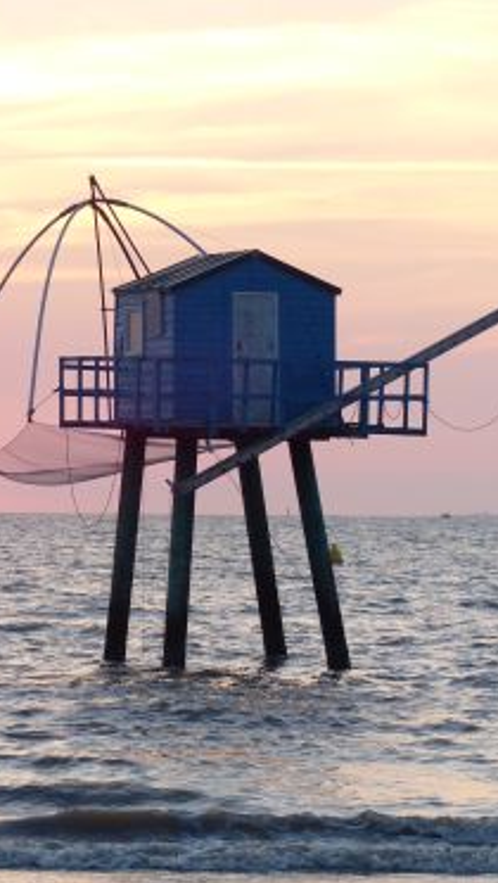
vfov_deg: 10.0
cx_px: 40
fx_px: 5034
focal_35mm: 215
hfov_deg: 5.7
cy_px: 443
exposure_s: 1/500
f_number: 2.8
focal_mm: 26.5
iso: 400
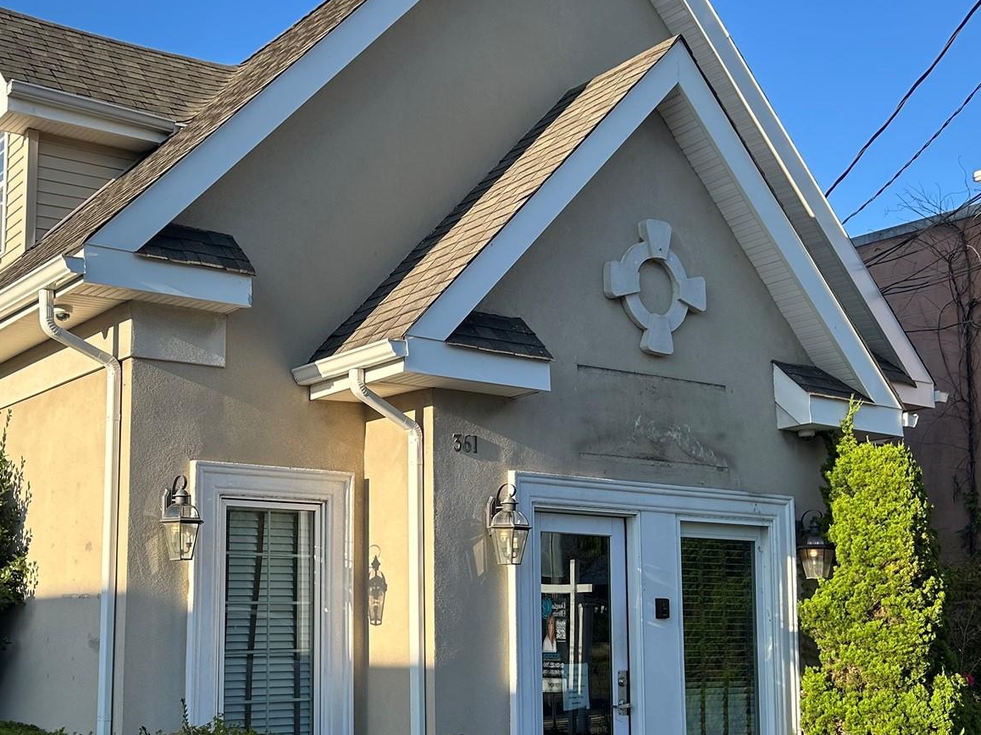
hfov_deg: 40.6
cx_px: 314
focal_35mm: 46
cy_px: 457
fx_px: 1303
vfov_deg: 31.4
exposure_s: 1/1724
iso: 50
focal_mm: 5.7
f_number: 1.5
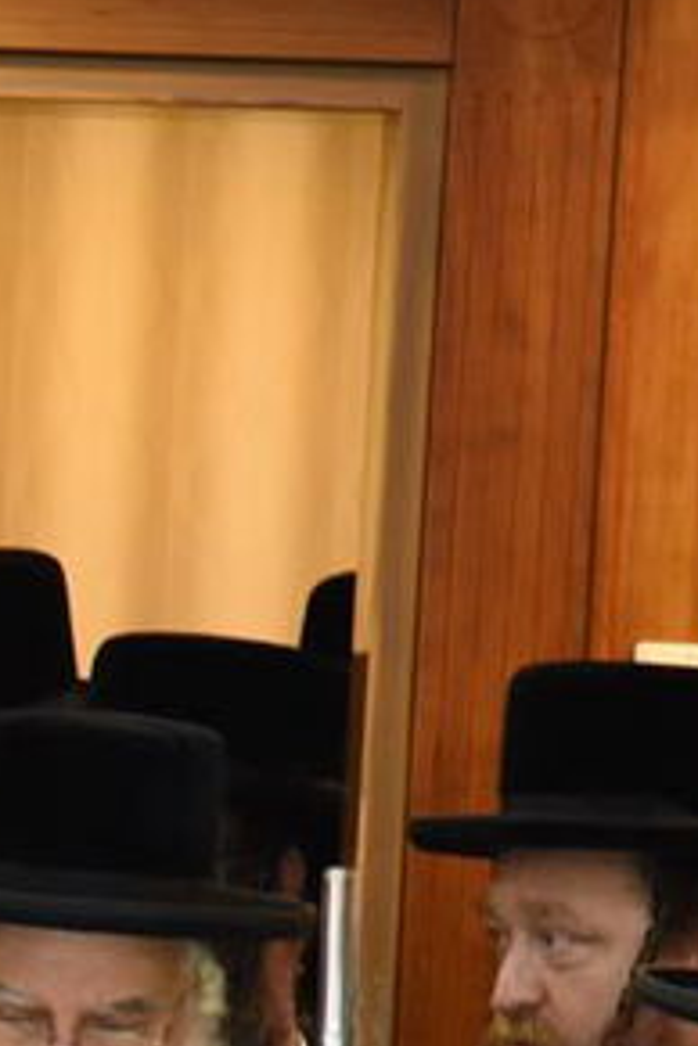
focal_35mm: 577
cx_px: -1051
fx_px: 16780
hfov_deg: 2.4
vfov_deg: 3.6
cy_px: 1172
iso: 2000
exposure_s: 1/100
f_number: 4
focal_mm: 120
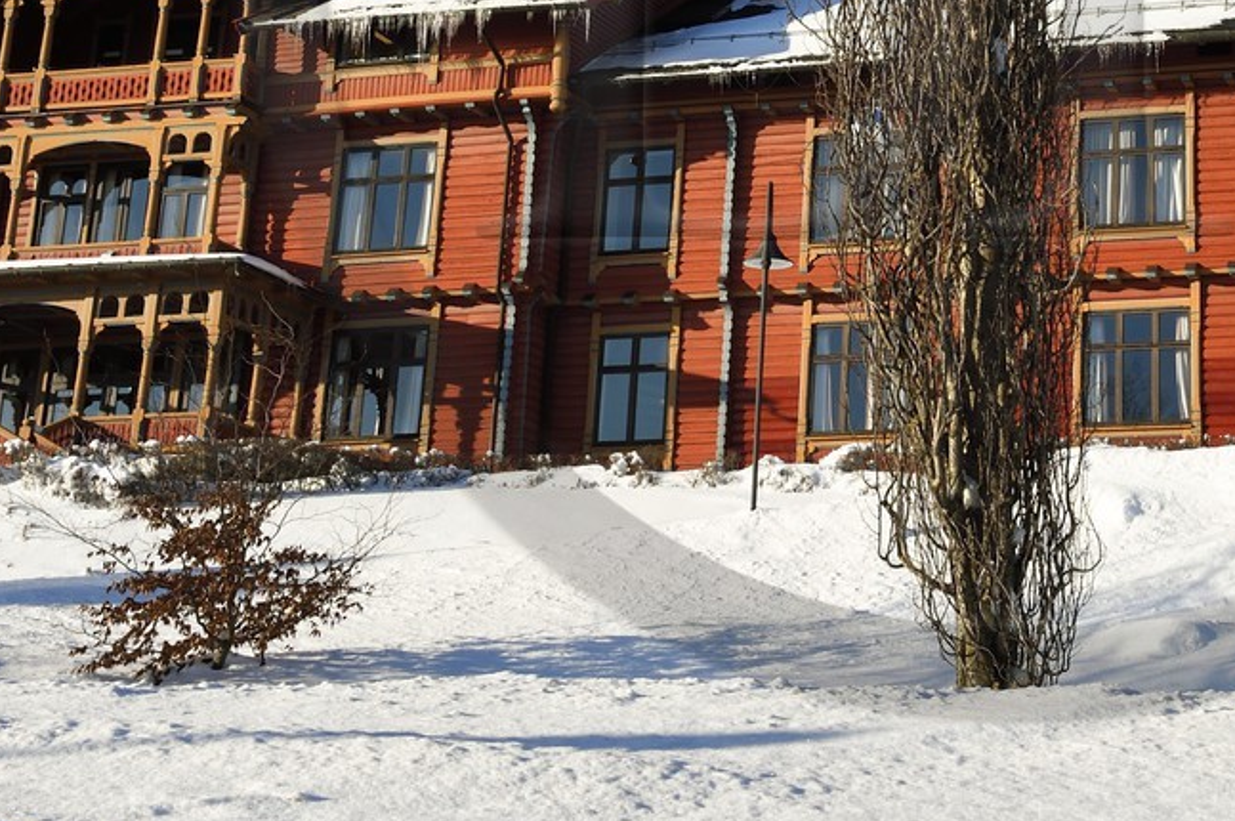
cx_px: 1015
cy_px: -73
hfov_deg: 22.5
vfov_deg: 15.0
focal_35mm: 89
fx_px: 3050
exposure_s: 1/320
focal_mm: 36
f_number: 10
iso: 200
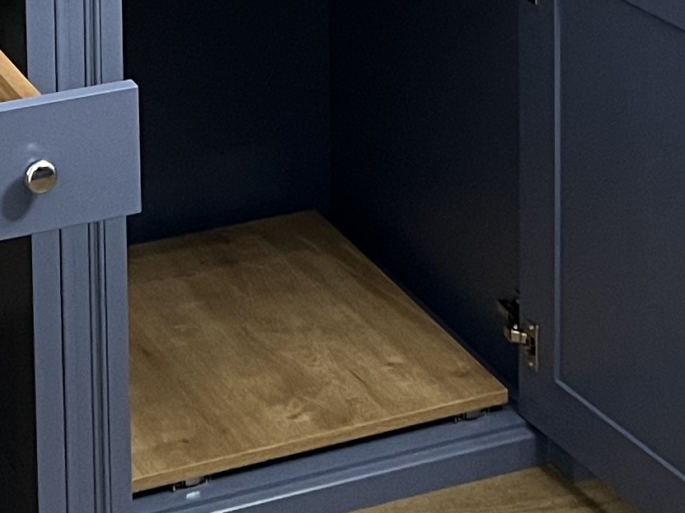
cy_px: -494
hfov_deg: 15.6
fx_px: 2493
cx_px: 251
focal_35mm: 126
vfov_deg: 10.8
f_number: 1.5
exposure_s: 1/50
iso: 500
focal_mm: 5.7
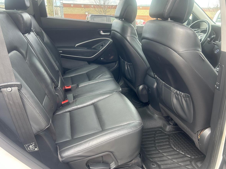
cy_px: 85
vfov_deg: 49.7
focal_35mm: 28
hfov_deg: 63.4
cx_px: 117
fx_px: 183
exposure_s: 1/121
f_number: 1.5
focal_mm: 5.7
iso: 50
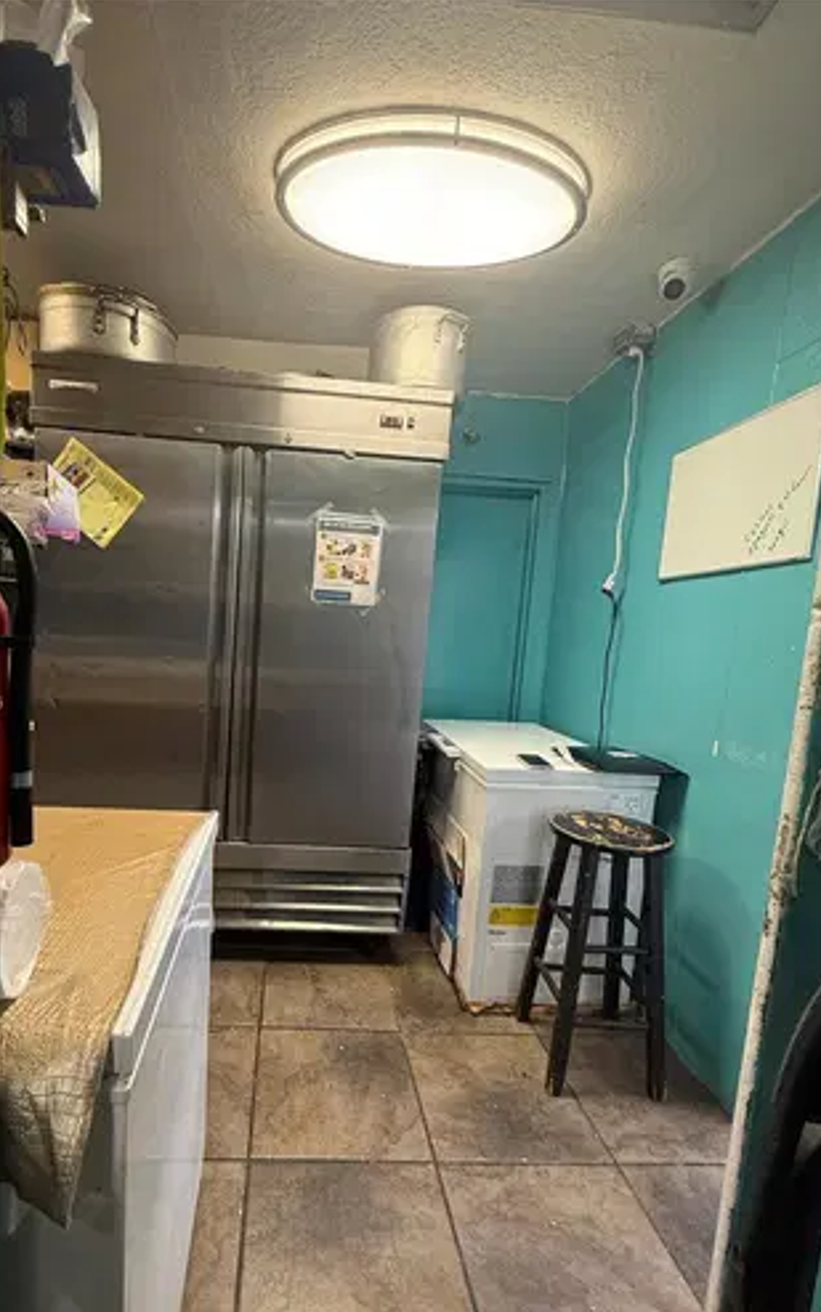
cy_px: 705
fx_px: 572
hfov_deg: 70.3
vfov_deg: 97.6
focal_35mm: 16
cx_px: 316
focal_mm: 2.22
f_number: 2.2
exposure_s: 1/60
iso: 320
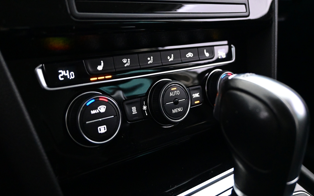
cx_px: 157
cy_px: 97
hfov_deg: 56.7
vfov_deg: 37.3
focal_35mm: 34
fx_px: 291
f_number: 4
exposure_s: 1/40
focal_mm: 22
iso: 6400
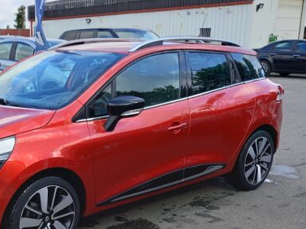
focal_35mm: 53
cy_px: 176
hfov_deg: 34.3
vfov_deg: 27.1
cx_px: 35
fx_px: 469
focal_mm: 4.6
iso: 25
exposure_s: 1/138
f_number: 2
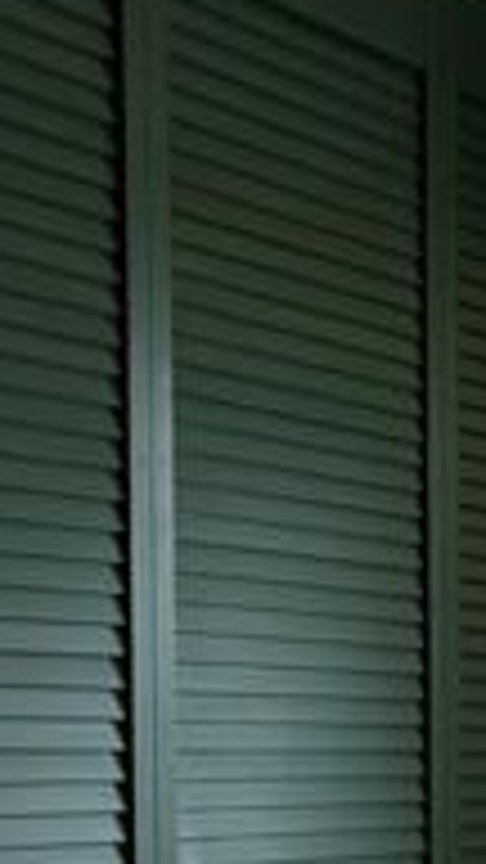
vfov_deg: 19.8
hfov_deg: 10.7
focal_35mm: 104
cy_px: 909
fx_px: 2383
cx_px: 965
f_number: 1.6
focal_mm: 5.96
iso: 40
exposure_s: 1/159
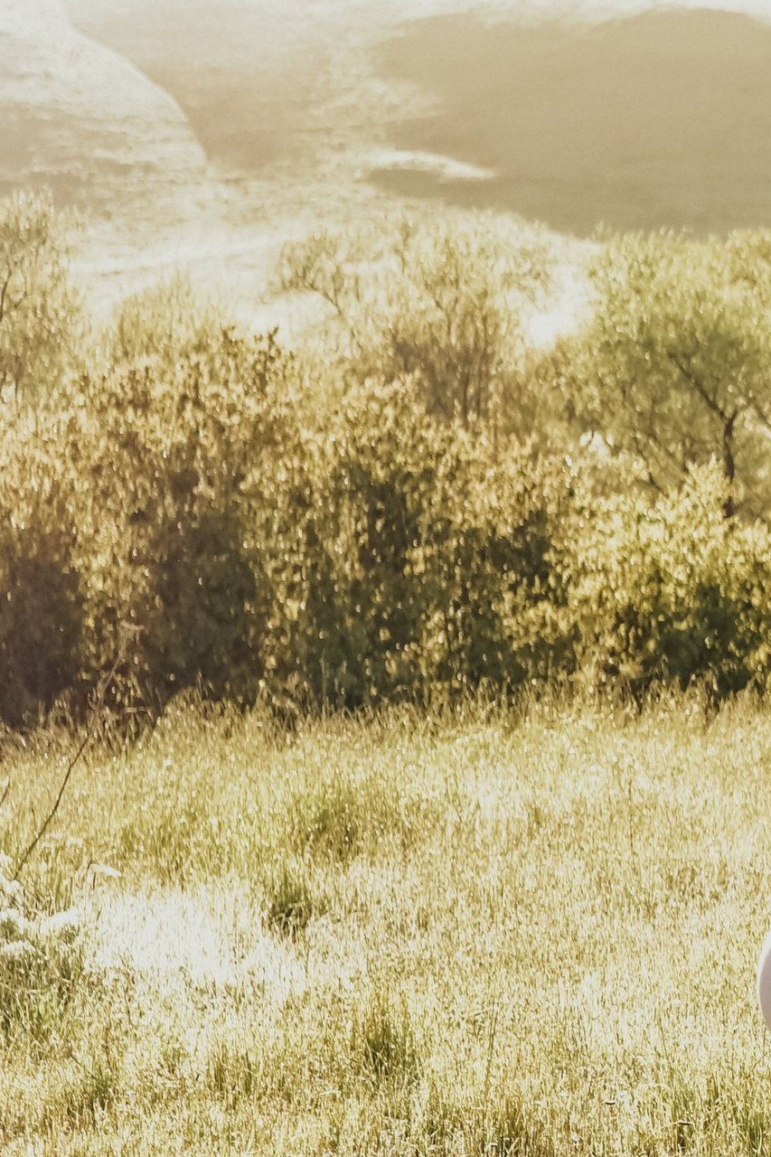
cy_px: 663
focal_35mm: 105
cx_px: 1064
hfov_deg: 12.5
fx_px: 3374
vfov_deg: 19.4
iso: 1600
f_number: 2.2
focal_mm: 35
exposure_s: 1/8000
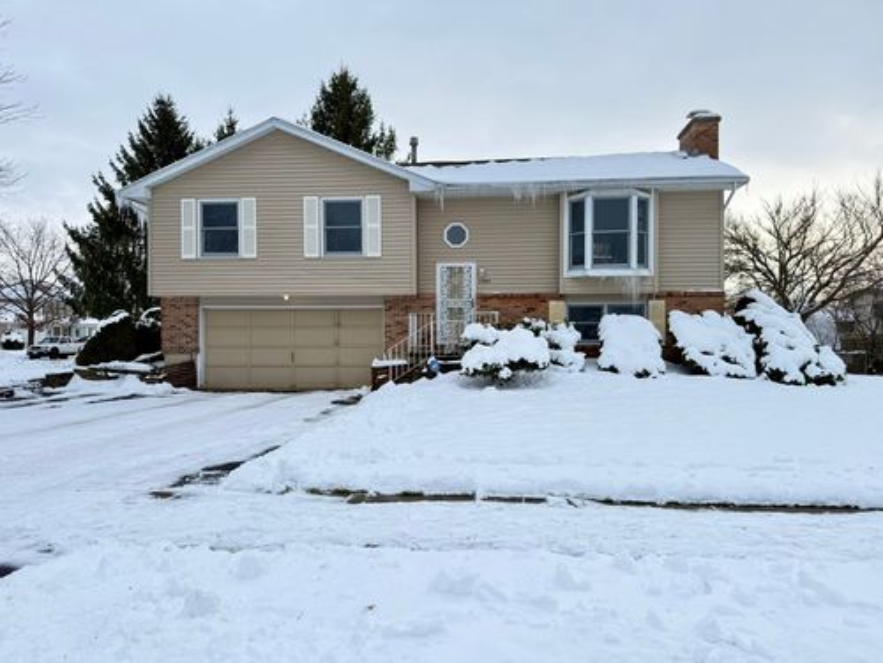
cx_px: 442
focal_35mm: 24
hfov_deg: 71.6
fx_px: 612
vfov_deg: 56.8
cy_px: 332
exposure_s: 1/1250
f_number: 1.78
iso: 80
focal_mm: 6.76
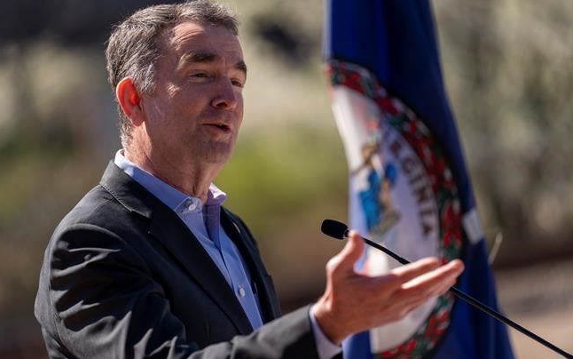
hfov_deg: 10.2
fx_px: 3202
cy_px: 177
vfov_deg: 6.4
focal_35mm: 205
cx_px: 286
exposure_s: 1/800
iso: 50
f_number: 2.8
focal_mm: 200
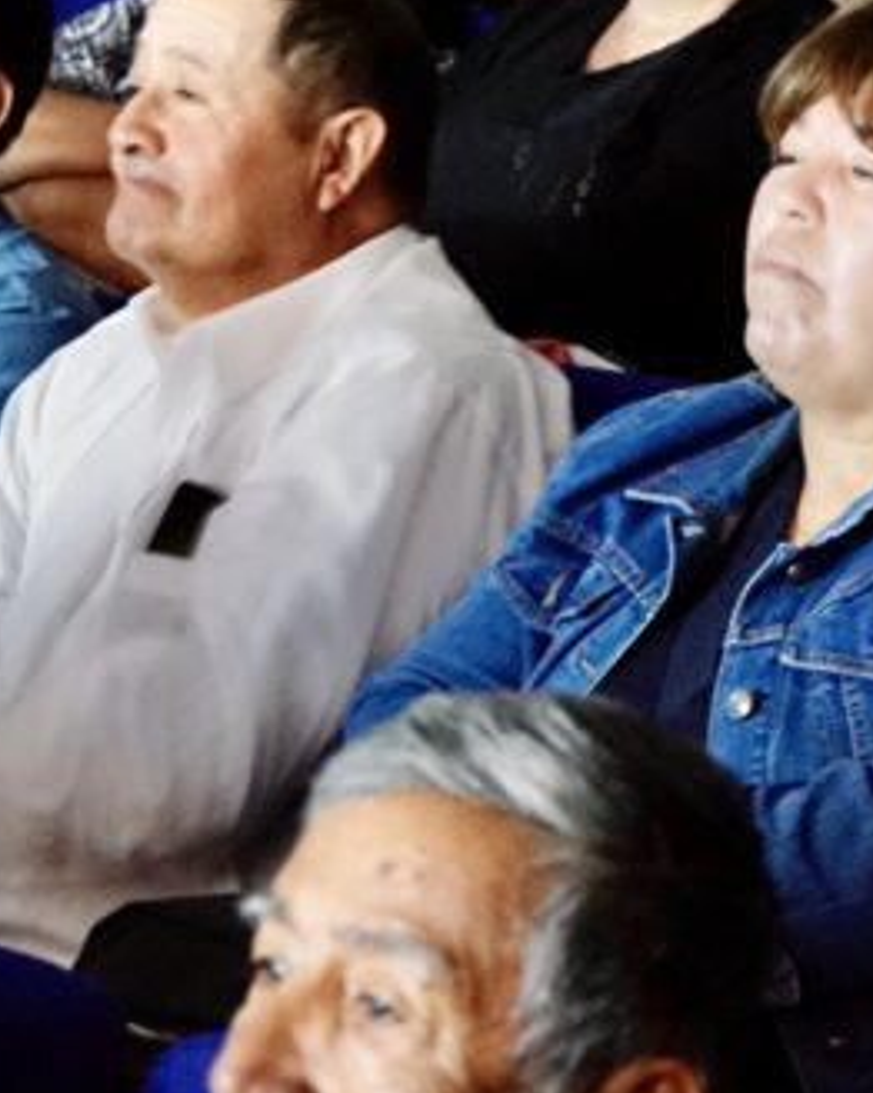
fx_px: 5399
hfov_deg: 9.2
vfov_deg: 11.5
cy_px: 215
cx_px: 693
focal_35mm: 167
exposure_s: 1/4
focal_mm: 57
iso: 6400
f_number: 5
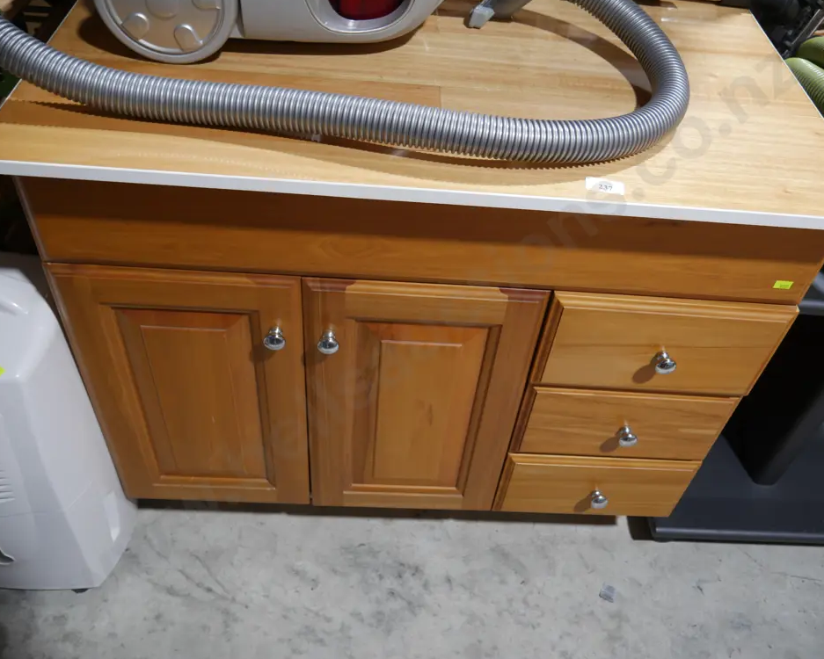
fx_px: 781
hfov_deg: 55.6
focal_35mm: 32
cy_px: 333
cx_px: 430
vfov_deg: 45.8
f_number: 3.6
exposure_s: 1/60
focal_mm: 15
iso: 250
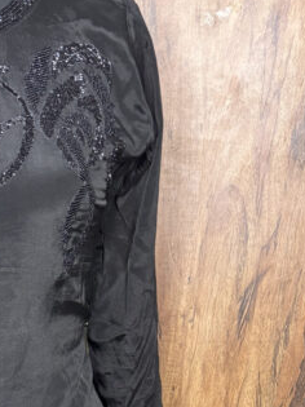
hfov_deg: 18.2
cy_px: 577
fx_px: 905
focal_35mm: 77
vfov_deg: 21.9
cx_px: -53
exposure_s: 1/50
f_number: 1.6
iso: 320
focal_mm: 5.96
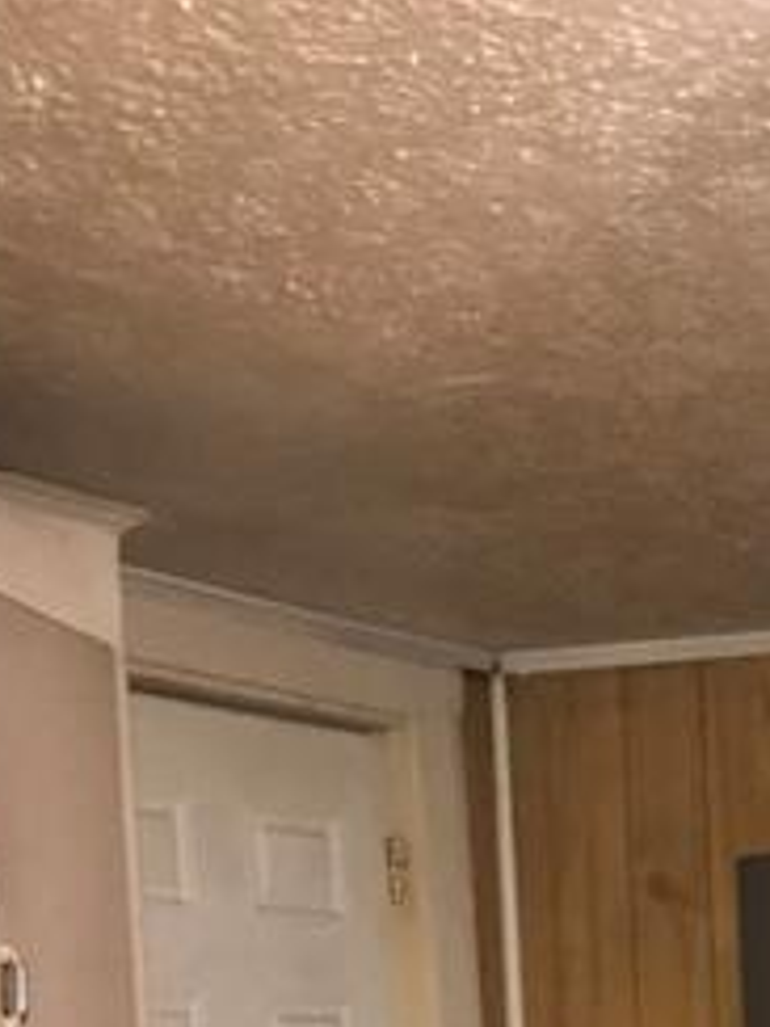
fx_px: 2610
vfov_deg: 19.7
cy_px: 1477
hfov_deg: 16.1
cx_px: 951
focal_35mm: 88
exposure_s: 1/16
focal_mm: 3.99
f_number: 1.8
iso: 125
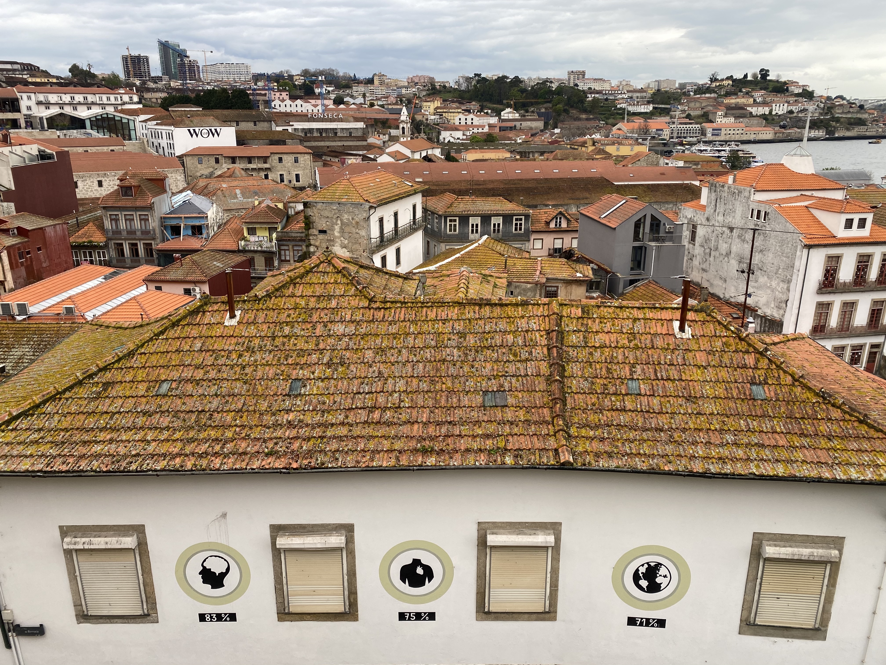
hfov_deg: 67.3
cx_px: 443
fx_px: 665
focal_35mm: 26
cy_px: 332
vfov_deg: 53.1
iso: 32
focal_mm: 4.25
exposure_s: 1/199
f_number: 1.8
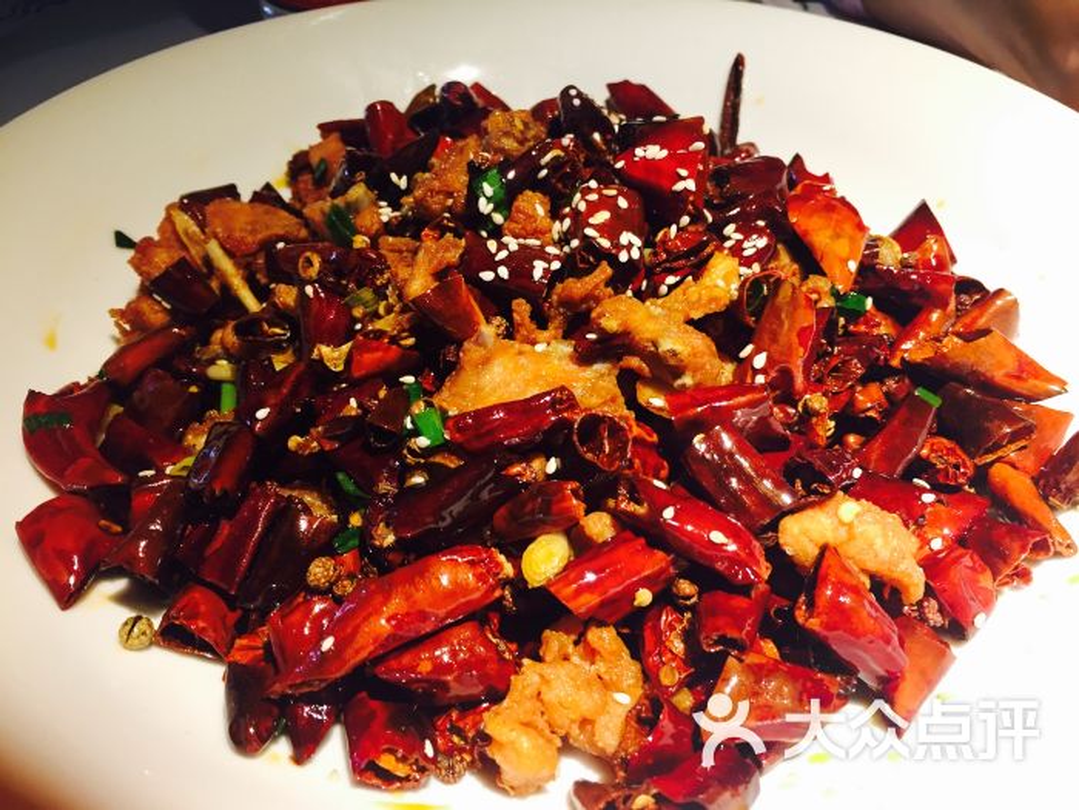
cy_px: 405
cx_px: 540
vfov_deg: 48.2
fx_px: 904
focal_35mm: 29
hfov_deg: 61.7
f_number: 2.2
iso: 125
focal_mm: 4.15
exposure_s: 1/33
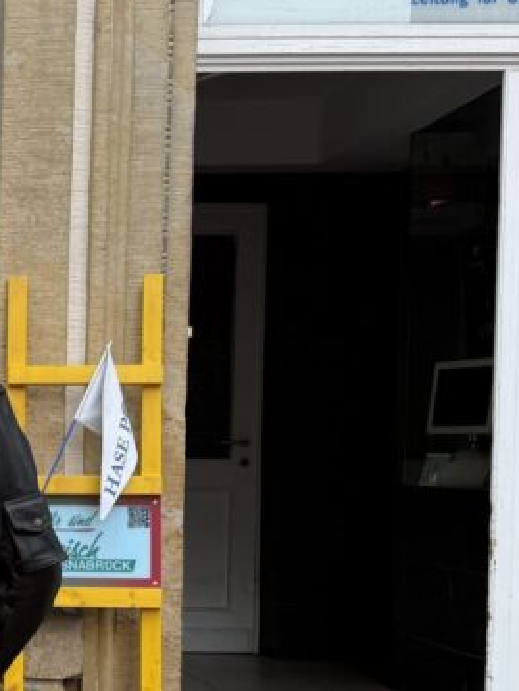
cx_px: -210
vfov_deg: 24.2
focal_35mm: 80
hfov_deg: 17.0
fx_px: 1599
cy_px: 512
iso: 80
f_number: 1.78
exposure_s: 1/100
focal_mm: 6.76
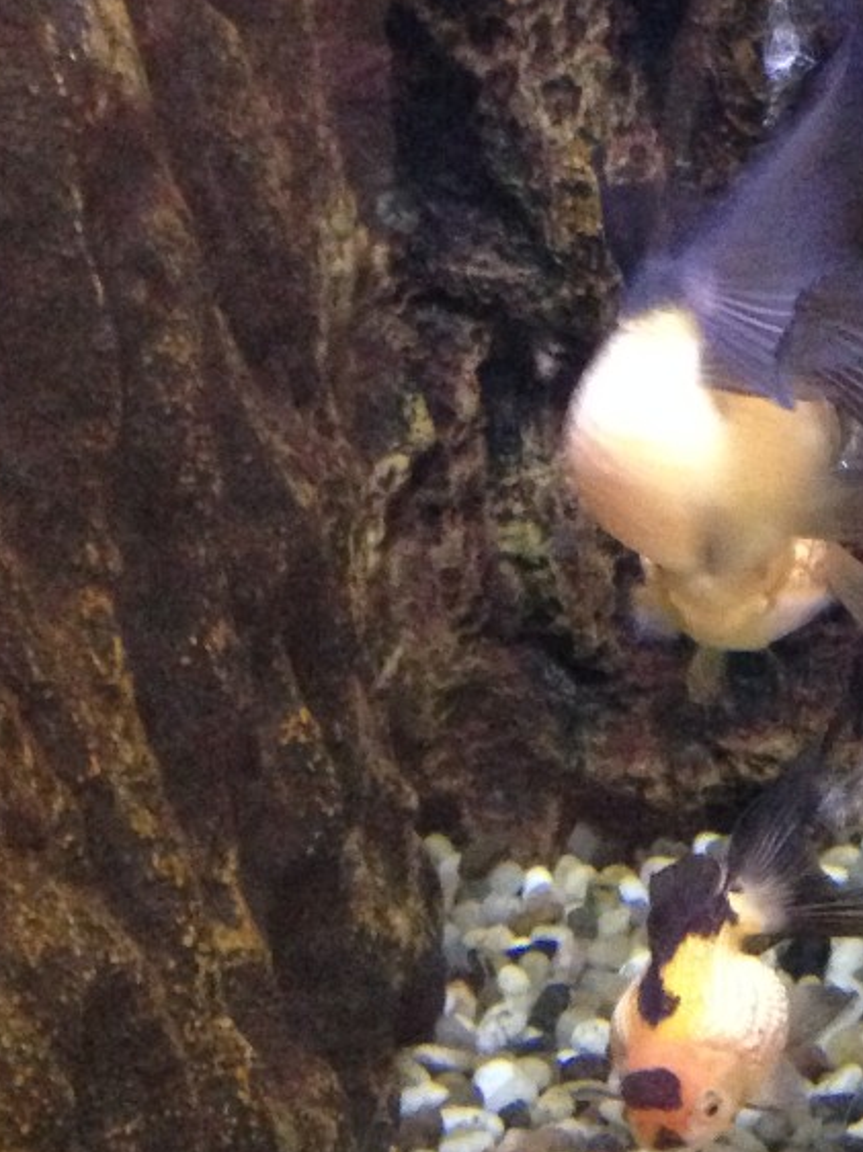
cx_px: 1006
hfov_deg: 15.2
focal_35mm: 94
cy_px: 506
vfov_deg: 20.9
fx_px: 3127
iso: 500
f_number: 2.4
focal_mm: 4.12
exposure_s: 1/15
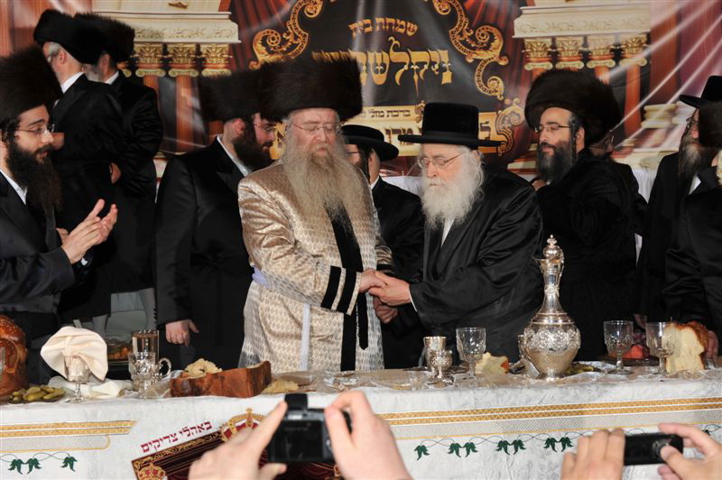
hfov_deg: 32.4
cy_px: 240
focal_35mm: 62
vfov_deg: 21.9
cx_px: 361
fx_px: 1242
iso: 400
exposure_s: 1/160
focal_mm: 62
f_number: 8
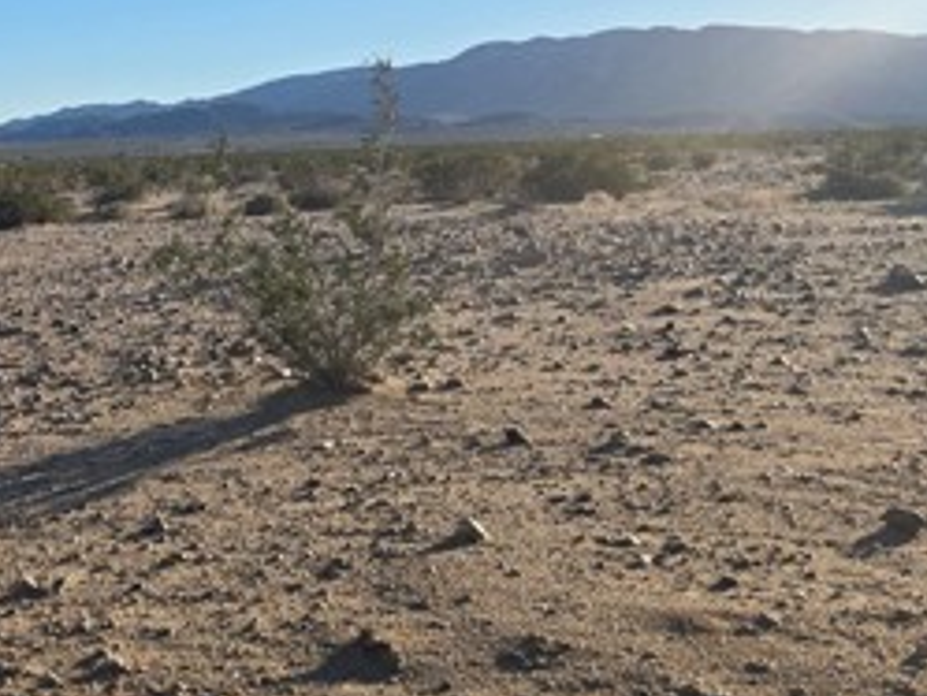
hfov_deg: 30.3
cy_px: 156
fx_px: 1581
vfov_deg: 24.5
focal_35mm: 59
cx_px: -7
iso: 25
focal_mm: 5.4
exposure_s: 1/2384
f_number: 1.8
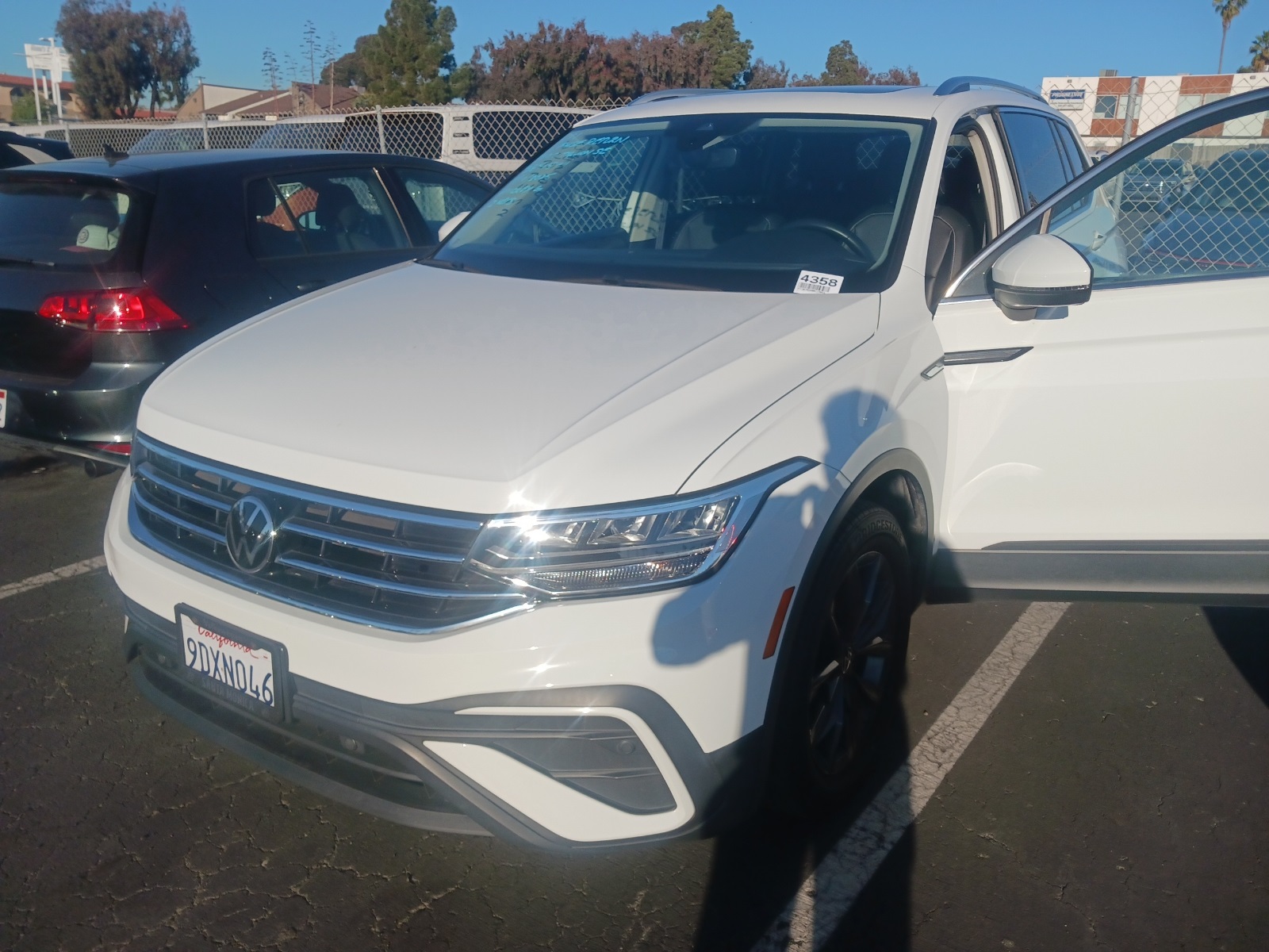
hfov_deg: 65.3
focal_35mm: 27
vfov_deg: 51.4
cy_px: 476
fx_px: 990
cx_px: 634
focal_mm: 4
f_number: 1.8
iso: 20
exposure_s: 1/558
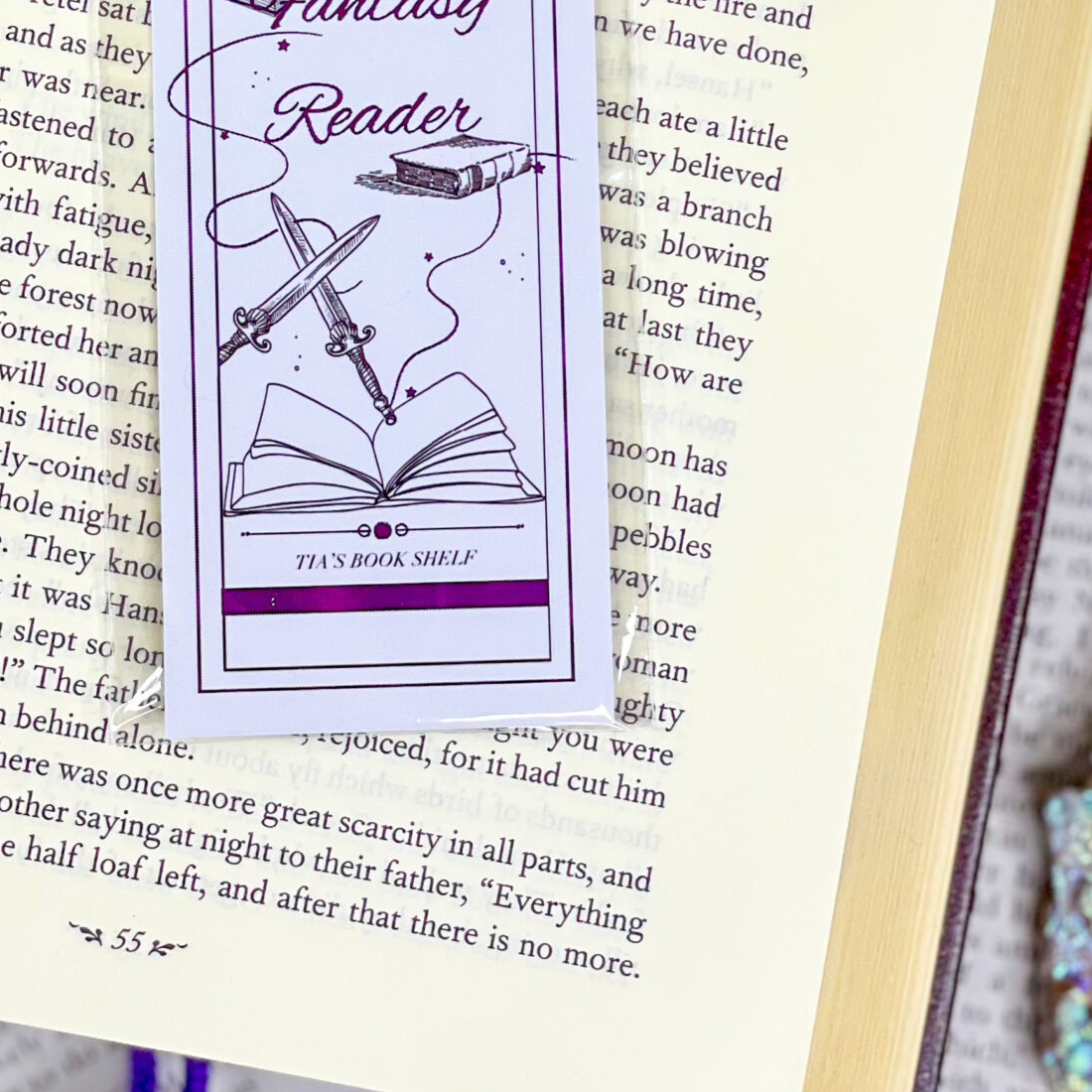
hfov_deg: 16.3
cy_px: 29
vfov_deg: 16.0
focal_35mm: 107
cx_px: 439
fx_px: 3819
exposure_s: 1/100
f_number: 2
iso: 80
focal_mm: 6
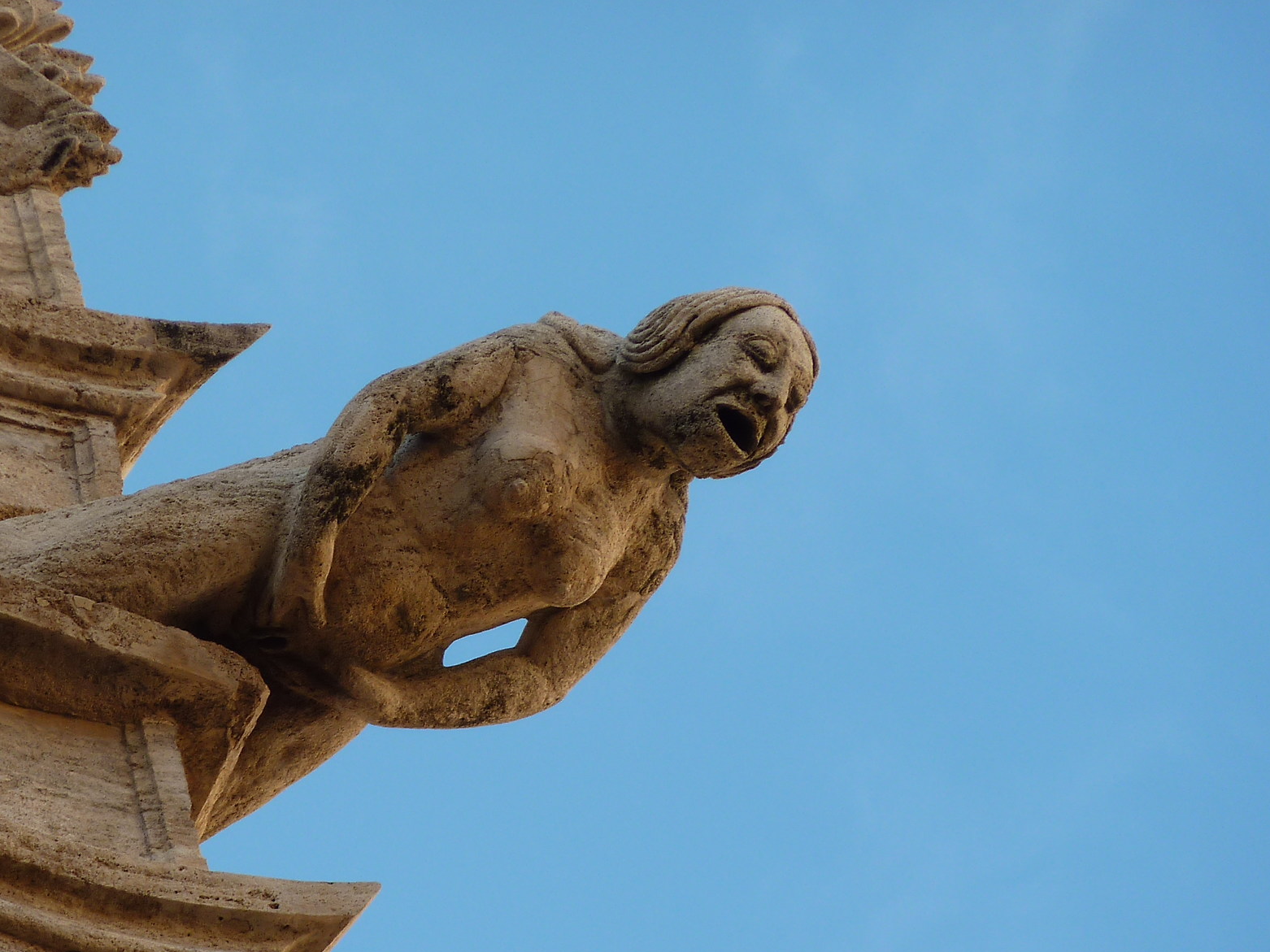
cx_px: 337
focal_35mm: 461
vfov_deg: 3.2
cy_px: 705
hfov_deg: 4.3
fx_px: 16911
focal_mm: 49.2
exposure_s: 1/160
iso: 80
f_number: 4.9
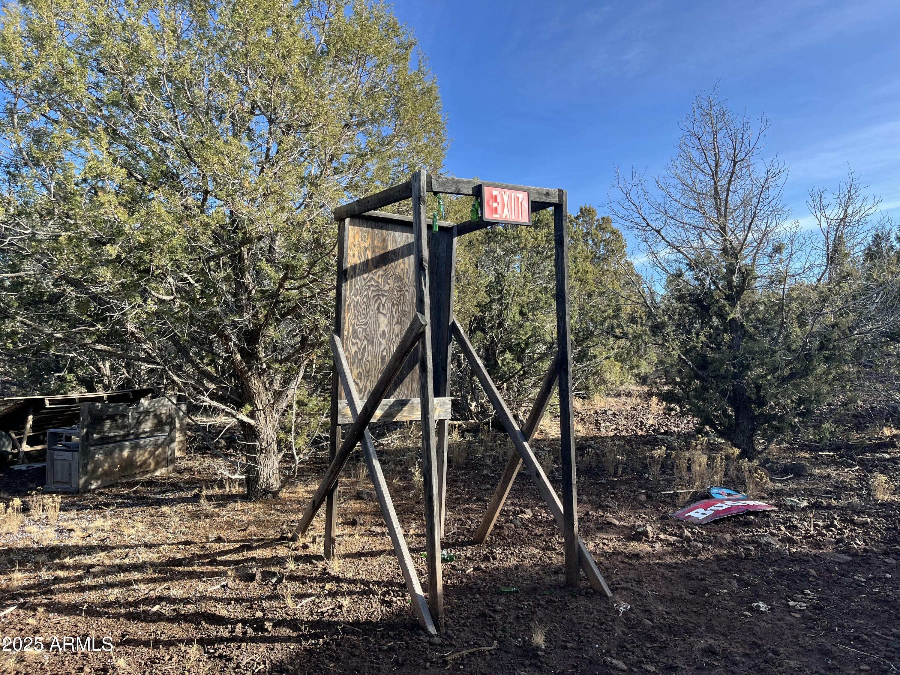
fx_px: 676
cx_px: 450
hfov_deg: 67.3
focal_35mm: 26
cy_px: 338
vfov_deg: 53.1
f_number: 1.6
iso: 50
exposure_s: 1/871
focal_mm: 5.1
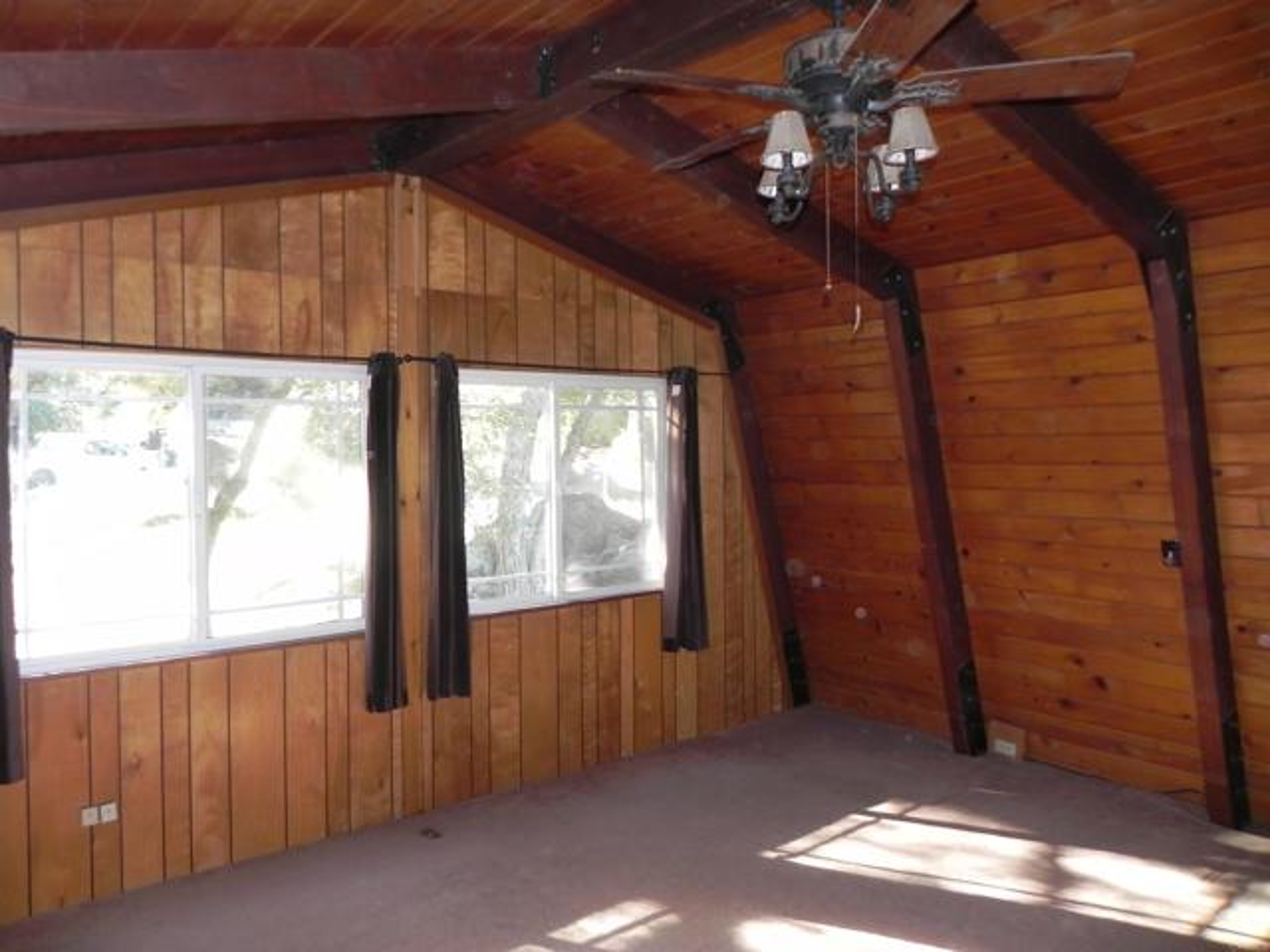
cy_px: 476
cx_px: 635
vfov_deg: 53.1
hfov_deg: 67.3
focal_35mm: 26
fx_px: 954
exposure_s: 1/30
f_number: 2.8
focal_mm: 4.6
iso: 170
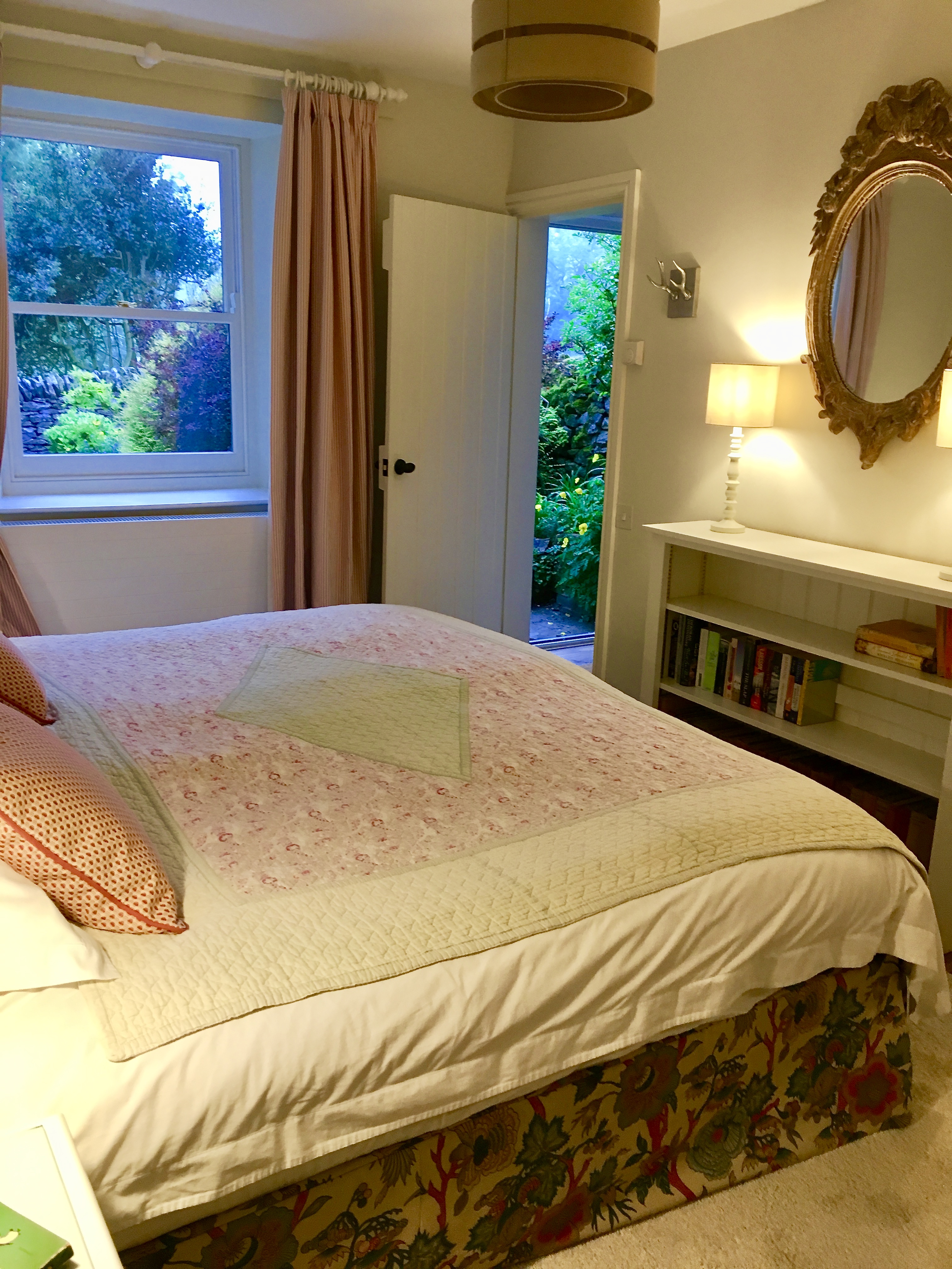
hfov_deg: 48.2
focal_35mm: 29
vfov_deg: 61.7
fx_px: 1063
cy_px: 634
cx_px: 476
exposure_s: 1/33
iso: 125
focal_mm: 4.15
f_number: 2.2
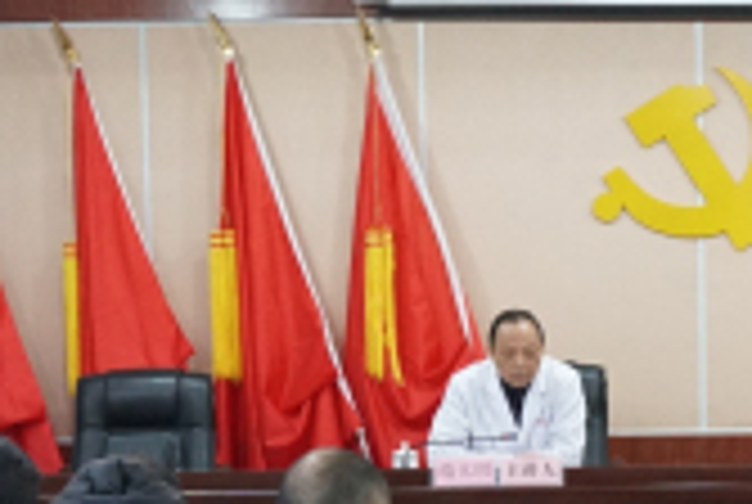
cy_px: 670
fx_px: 2532
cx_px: 675
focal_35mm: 121
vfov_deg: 11.1
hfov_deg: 16.7
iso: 2500
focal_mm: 18
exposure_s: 1/60
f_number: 4
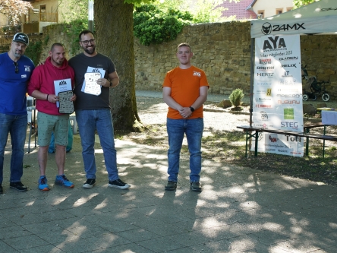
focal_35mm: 53
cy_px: 99
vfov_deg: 27.5
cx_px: 90
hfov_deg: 35.5
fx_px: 516
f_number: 4.5
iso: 500
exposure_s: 1/250
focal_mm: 35
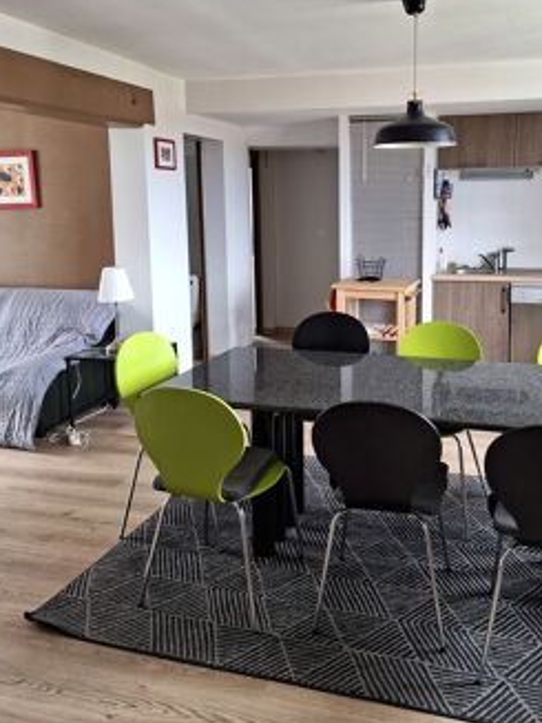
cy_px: 269
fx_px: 627
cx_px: 330
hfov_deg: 46.5
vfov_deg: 59.2
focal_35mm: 30
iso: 160
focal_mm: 5.54
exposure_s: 1/50
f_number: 1.8
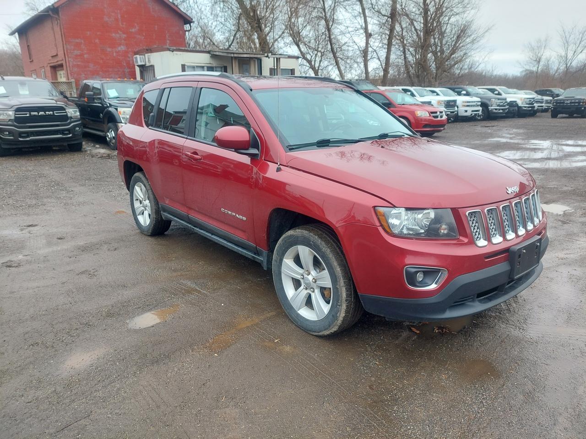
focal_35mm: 24
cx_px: 293
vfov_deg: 56.8
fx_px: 406
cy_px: 220
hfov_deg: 71.6
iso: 40
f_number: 1.8
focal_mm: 5.23
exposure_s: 1/124
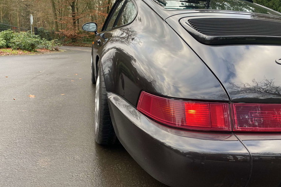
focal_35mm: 28
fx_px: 218
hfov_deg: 65.5
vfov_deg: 46.4
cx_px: 138
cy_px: 90
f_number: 1.8
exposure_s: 1/121
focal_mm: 4.25
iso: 64
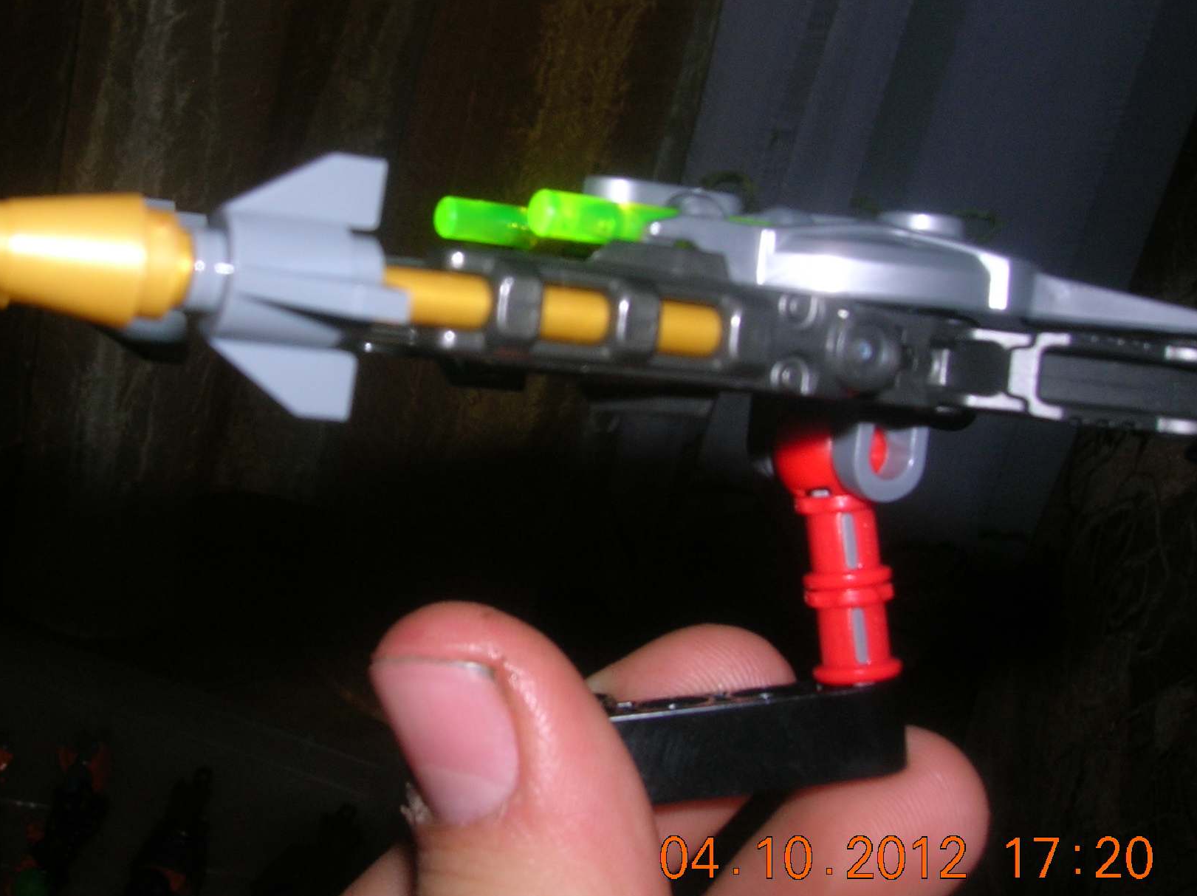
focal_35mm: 48
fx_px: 1658
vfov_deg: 30.1
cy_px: 358
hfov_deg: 39.3
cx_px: 416
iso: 50
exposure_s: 1/60.1
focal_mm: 5.7
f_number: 4.9
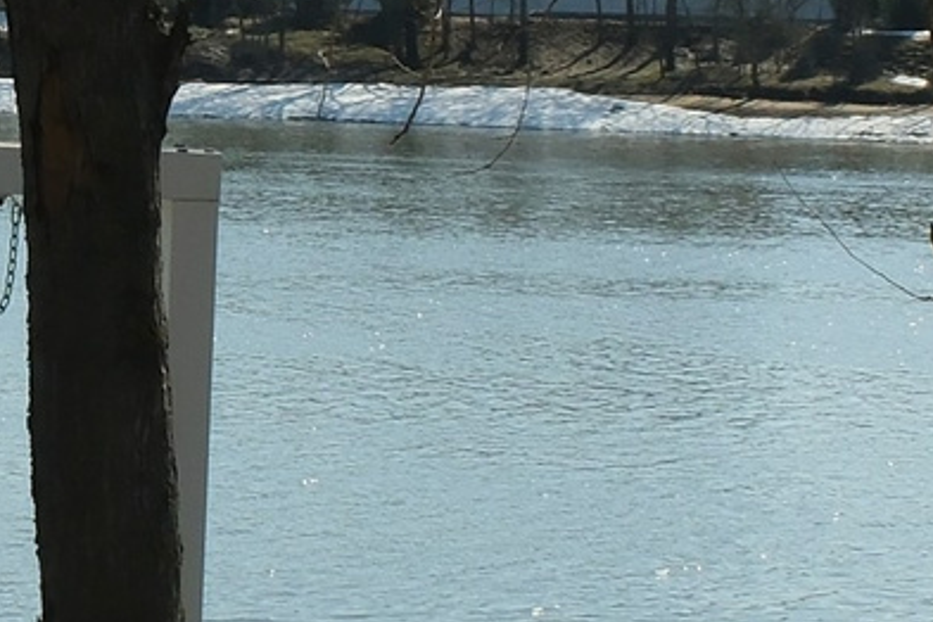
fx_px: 4561
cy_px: 205
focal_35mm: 176
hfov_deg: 11.4
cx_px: -297
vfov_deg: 7.8
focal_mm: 18
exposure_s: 1/680
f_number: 11
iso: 640
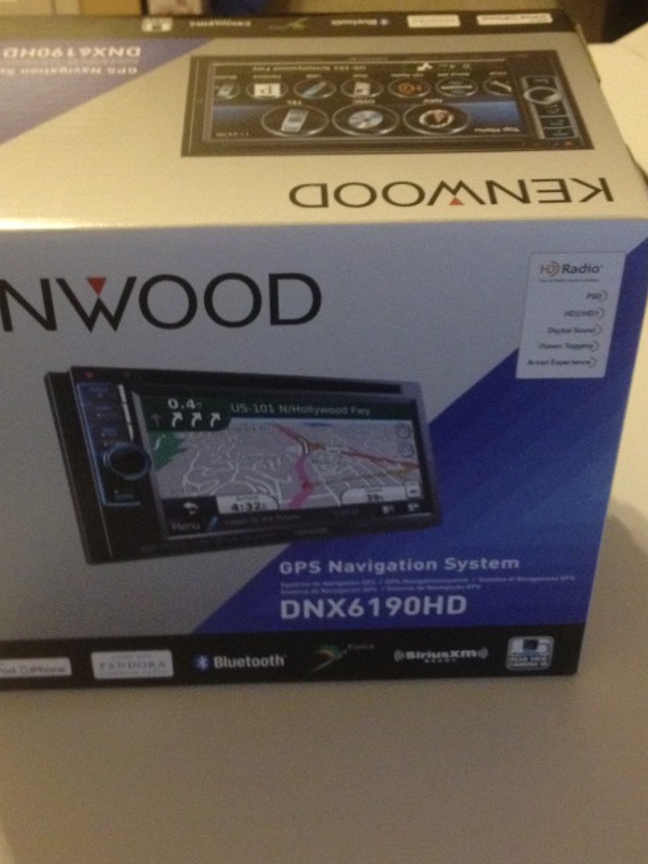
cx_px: 318
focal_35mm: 55
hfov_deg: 26.6
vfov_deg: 34.9
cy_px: 388
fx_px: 1373
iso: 400
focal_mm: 4.3
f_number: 2.4
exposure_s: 1/20
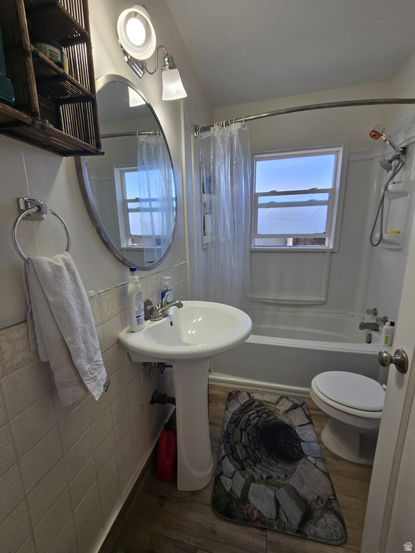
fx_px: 208
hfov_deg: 89.9
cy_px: 276
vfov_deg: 106.2
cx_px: 208
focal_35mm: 13
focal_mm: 2.2
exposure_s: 1/120
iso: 64
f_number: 2.2
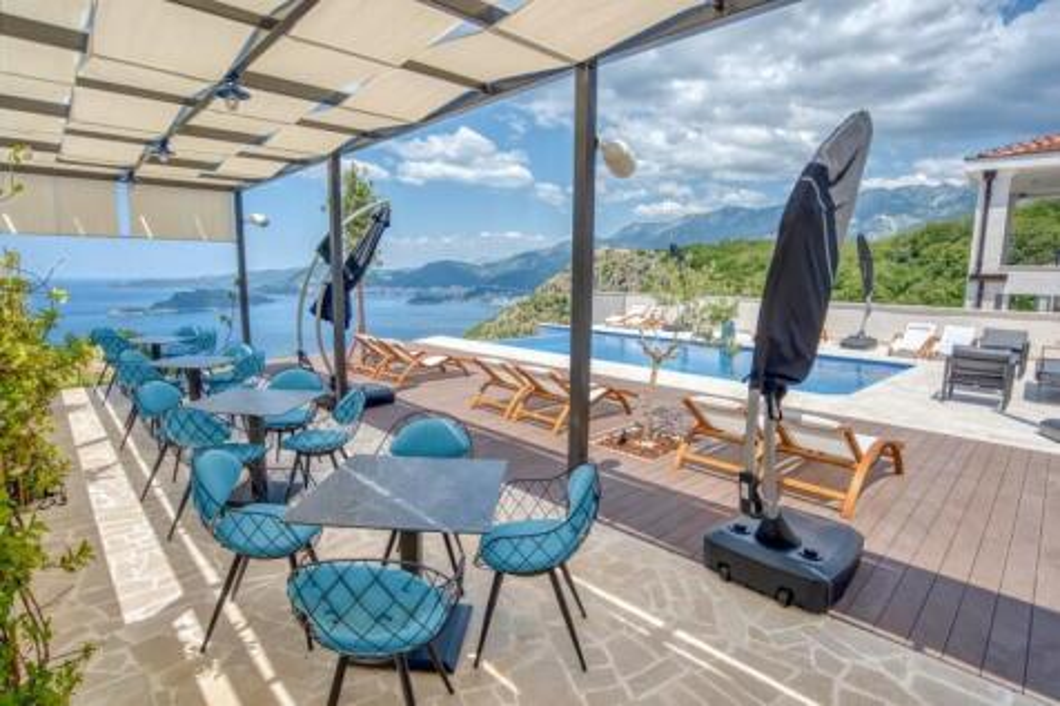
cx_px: 530
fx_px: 530
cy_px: 353
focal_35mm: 18
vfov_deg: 67.3
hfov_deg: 90.0
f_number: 11
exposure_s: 1/160
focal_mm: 18
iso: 100
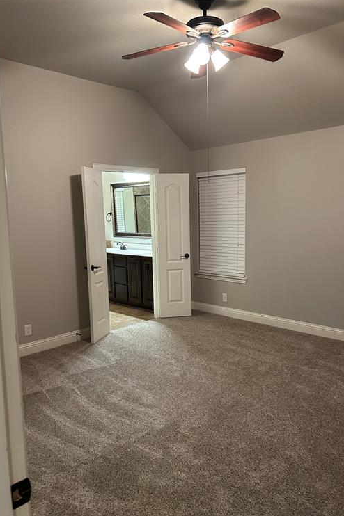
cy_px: 264
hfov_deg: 46.3
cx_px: 183
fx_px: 402
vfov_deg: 65.5
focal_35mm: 28
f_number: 1.5
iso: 400
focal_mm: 5.7
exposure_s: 1/60
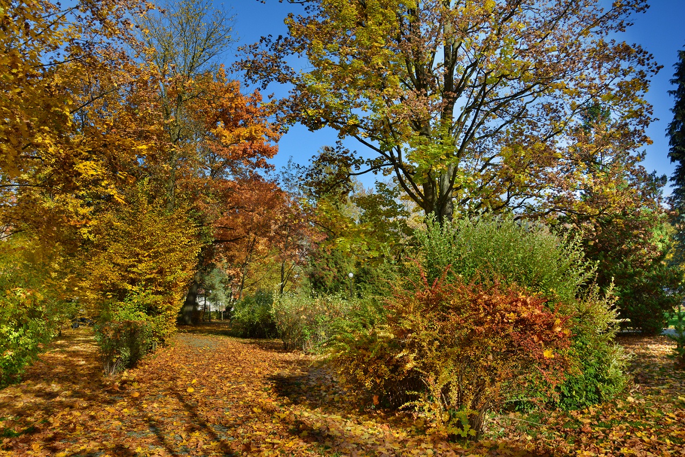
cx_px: 342
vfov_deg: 47.9
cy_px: 228
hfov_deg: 67.4
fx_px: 514
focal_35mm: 27
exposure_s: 1/160
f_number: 6.3
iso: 200
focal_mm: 18
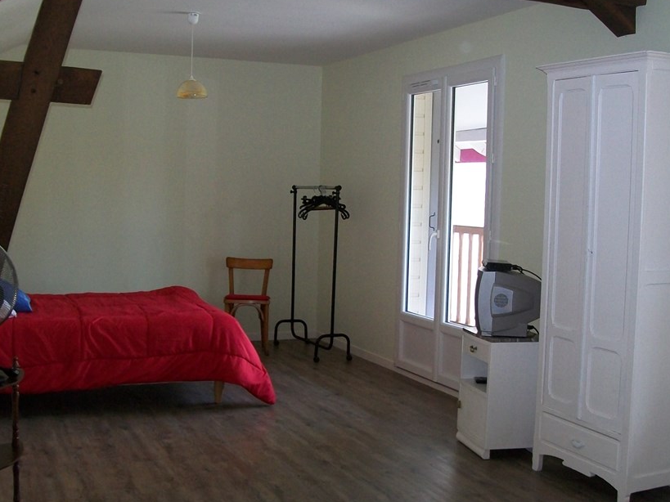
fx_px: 871
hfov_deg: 42.1
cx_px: 313
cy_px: 250
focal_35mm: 45
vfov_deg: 32.2
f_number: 2.7
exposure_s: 1/30
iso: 160
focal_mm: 6
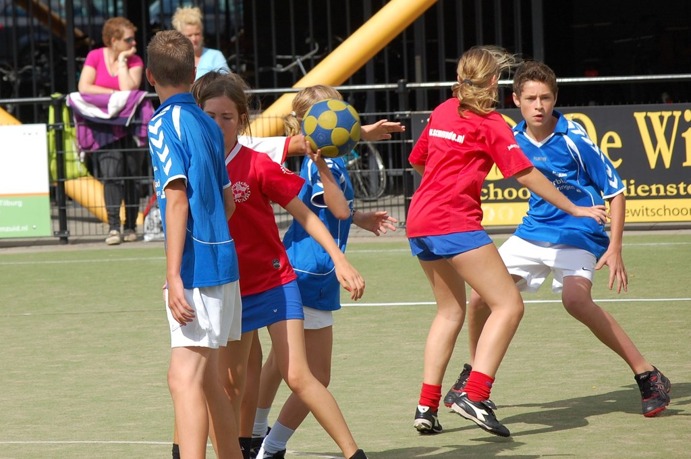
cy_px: 230
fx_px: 3336
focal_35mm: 174
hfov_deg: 11.8
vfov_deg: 7.9
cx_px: 346
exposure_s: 1/800
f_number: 7.1
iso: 200
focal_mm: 116
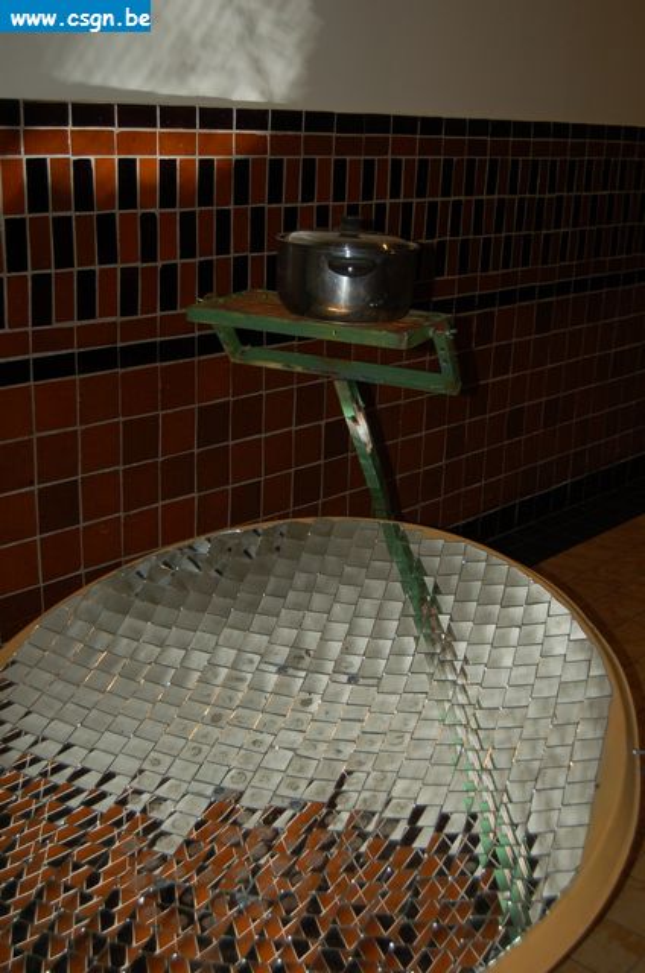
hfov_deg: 34.1
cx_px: 322
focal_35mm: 39
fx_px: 1053
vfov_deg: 49.6
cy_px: 486
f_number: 4.2
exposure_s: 1/60
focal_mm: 26
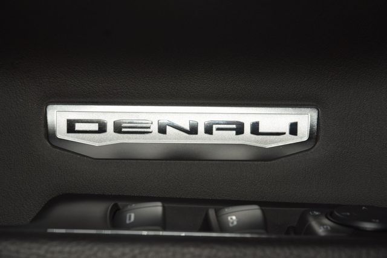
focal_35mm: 105
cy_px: 129
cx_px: 194
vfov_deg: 13.0
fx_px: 1129
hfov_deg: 19.5
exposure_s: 1/125
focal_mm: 70
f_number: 8
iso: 100
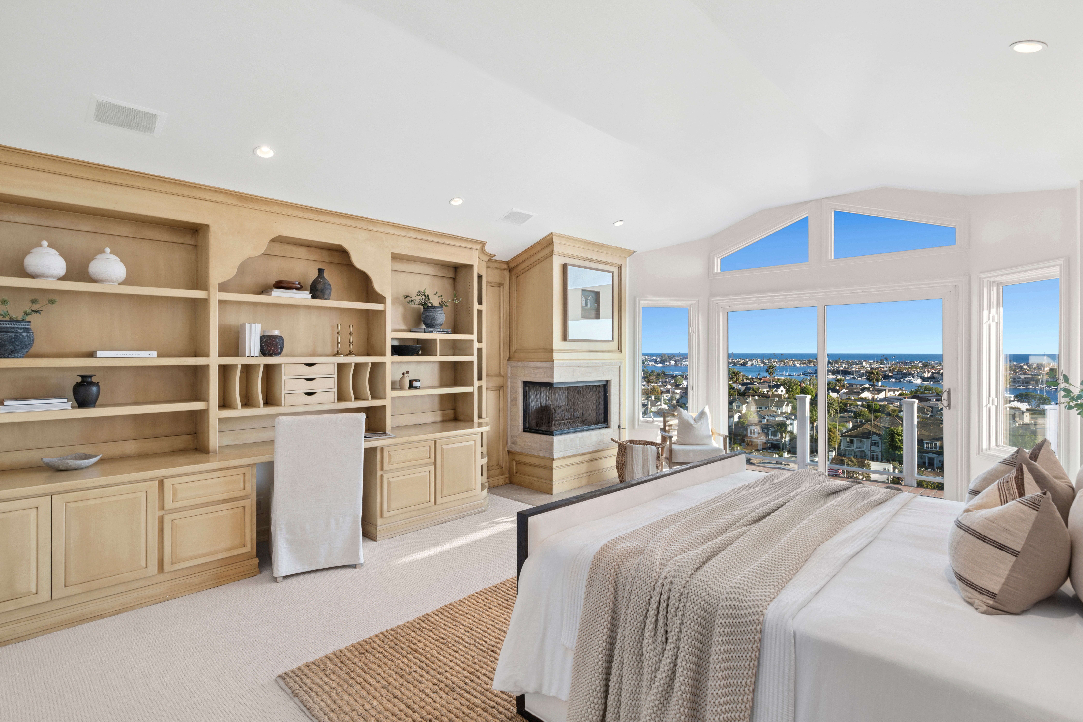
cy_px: 355
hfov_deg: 93.3
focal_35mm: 17
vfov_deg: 70.4
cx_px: 552
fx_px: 511
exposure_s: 1/10
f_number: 8
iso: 125
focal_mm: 16
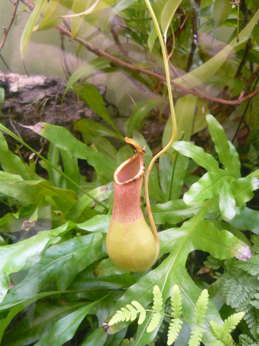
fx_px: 329
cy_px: 173
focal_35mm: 33
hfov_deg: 42.9
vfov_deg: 55.4
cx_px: 130
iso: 400
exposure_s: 1/13
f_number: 2.8
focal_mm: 5.5
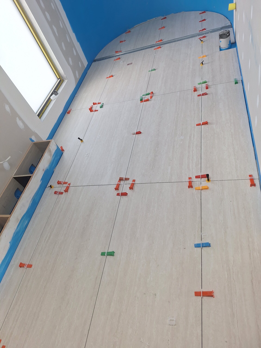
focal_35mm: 23
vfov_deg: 73.9
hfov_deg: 58.9
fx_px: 231
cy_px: 174
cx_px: 130
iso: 40
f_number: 1.8
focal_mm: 5.54
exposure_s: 1/170
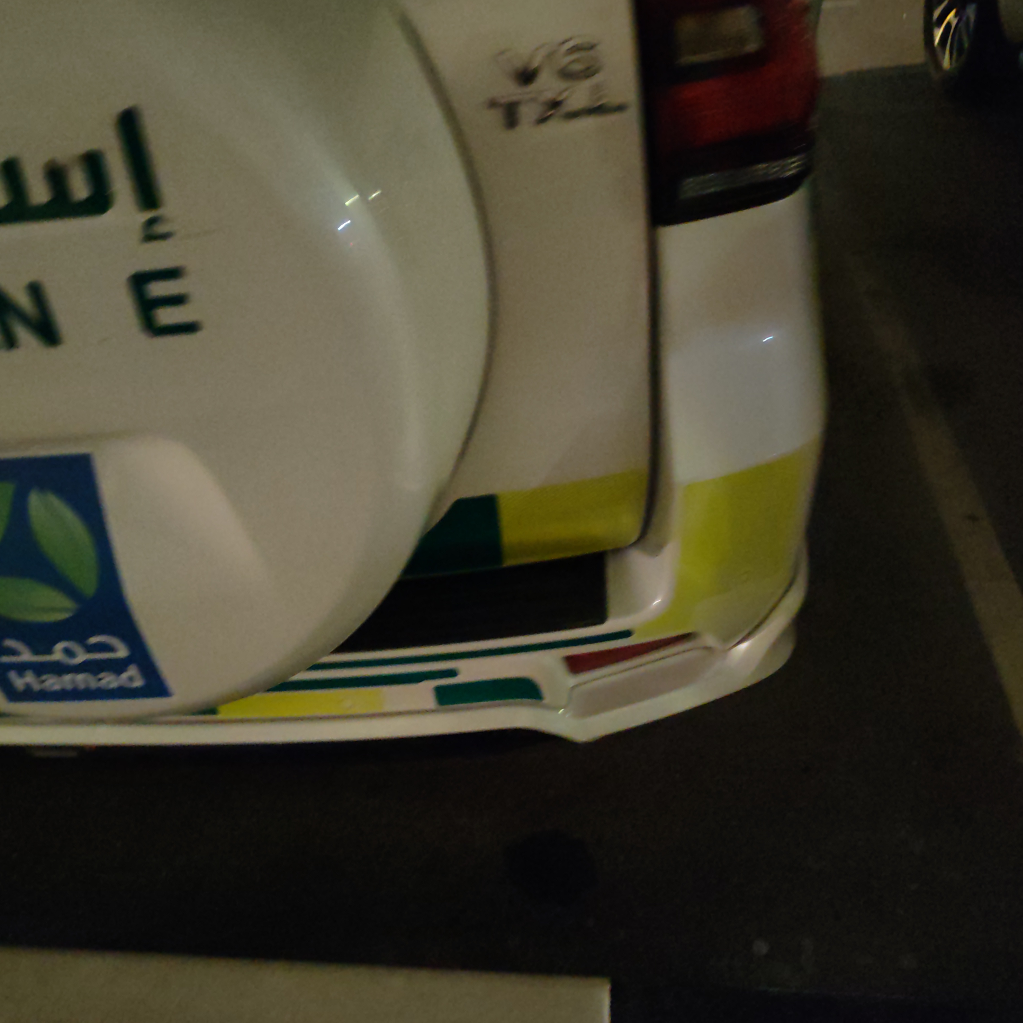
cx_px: 482
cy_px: 513
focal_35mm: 32
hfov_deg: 51.1
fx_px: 1070
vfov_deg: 51.1
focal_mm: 6.12
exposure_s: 1/13
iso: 20000
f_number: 1.9
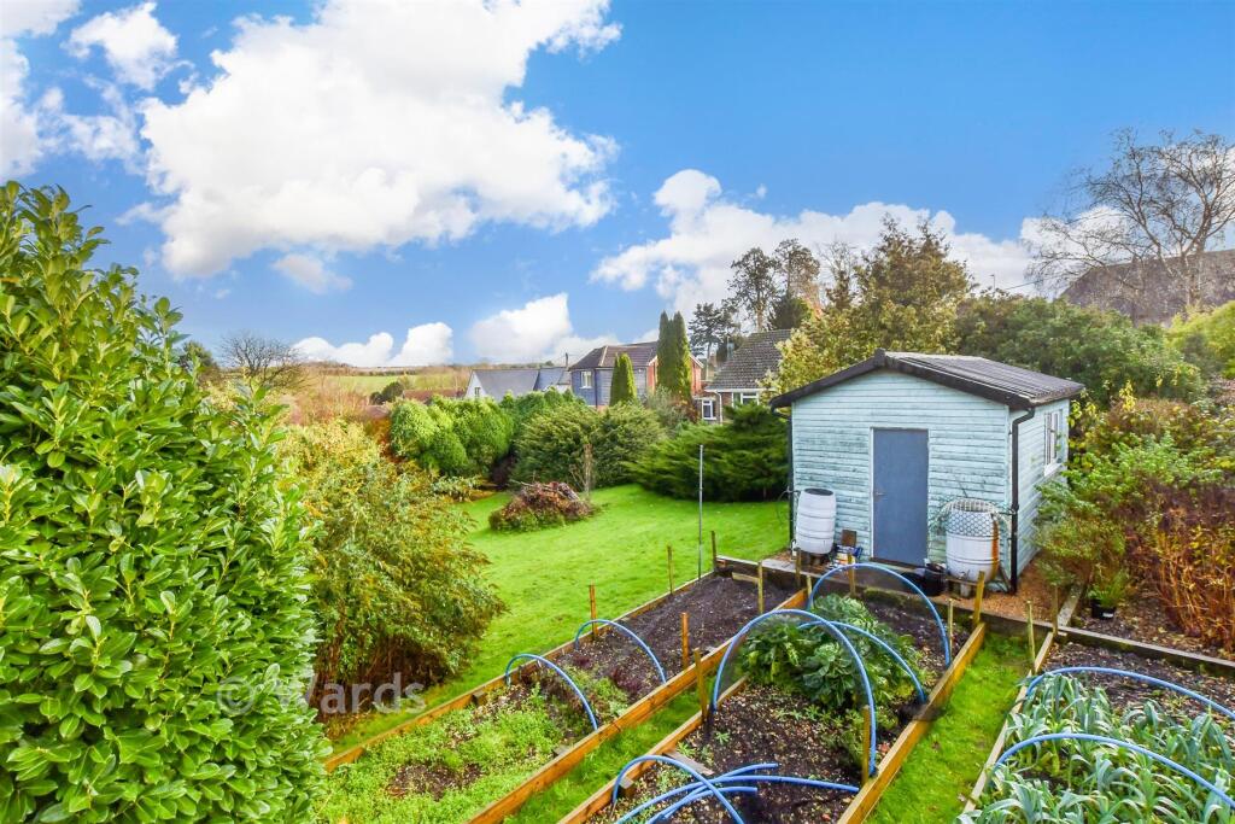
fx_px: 515
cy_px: 412
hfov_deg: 100.4
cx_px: 618
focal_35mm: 15
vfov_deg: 77.3
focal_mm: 10
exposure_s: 1/80
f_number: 18
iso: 500
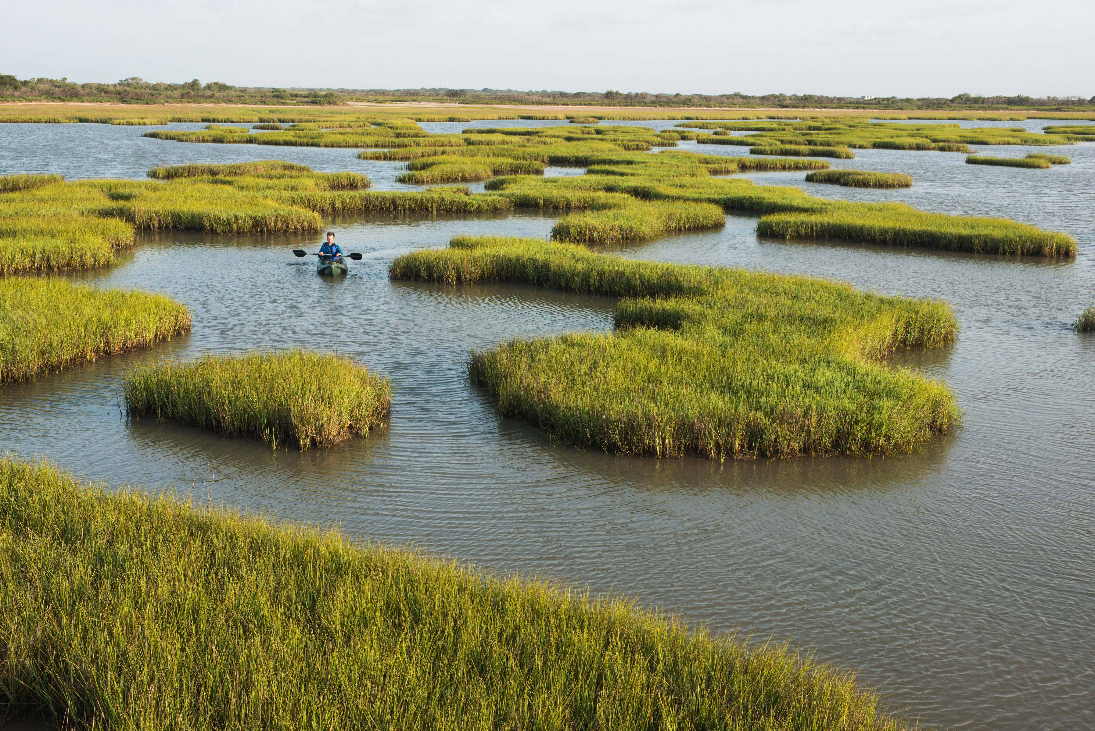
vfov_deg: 28.1
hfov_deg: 41.1
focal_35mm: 48
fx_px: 1460
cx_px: 548
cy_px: 366
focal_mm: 48
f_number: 9
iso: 500
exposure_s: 1/400
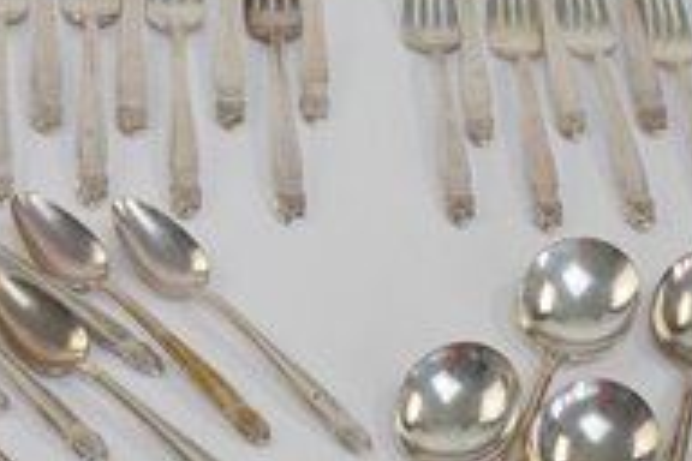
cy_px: 263
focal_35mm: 103
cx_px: 321
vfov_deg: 13.3
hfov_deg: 19.8
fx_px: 1980
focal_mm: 22
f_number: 6.3
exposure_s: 1/160
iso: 200
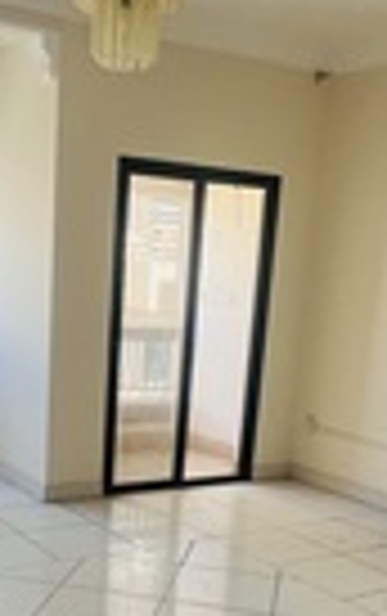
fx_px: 774
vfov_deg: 41.5
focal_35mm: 46
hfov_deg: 27.7
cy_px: 497
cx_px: 97
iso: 32
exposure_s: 1/99
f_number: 1.8
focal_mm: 1.57
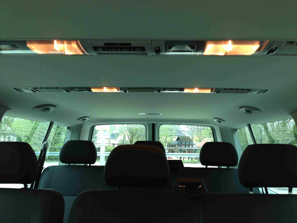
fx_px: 283
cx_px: 148
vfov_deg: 42.9
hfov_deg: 55.4
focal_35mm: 33
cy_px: 112
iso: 64
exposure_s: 1/60
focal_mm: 4.13
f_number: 2.4
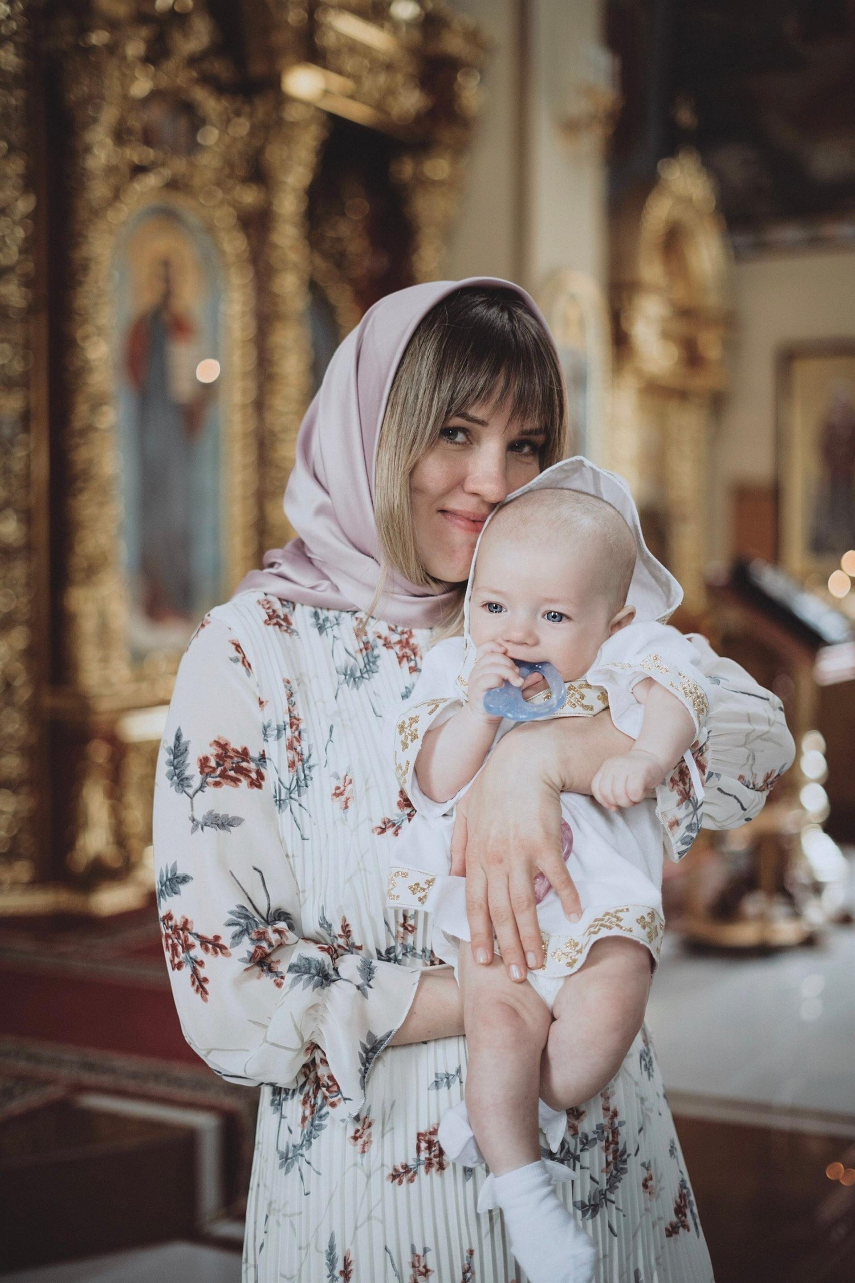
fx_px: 1781
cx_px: 428
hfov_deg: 27.0
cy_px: 642
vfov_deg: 39.6
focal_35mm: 50
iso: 320
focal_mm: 50
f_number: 1.8
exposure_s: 1/320
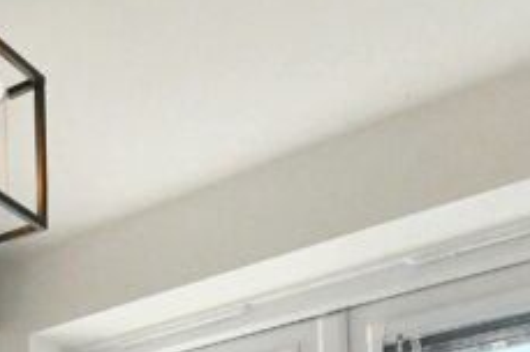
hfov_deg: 28.0
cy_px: 666
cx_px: -23
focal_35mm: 67
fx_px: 985
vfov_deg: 16.4
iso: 6400
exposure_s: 1/2000
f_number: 10
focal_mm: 15
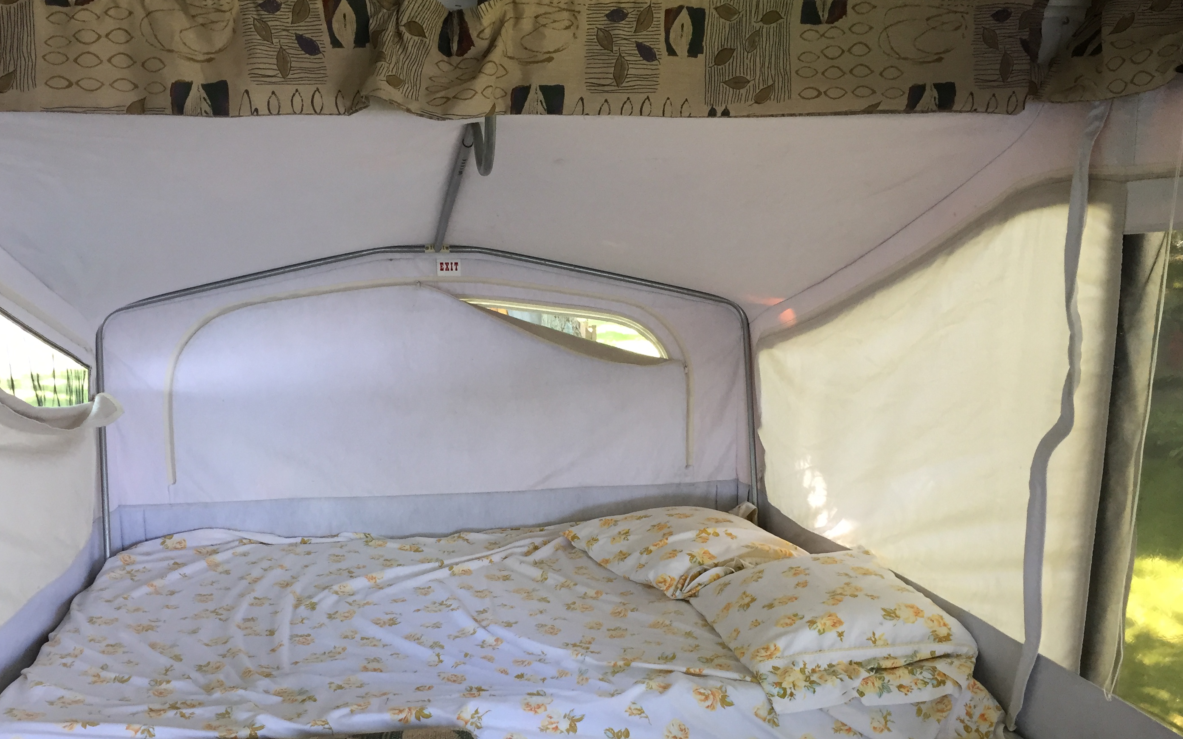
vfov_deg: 35.0
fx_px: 1161
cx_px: 554
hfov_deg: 54.0
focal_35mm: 36
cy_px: 496
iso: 80
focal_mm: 4.15
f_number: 2.2
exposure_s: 1/30
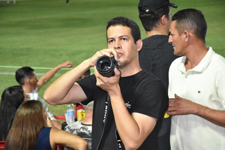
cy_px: 75
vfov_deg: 12.2
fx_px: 703
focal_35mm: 112
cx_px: 112
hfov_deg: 18.2
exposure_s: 1/100
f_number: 5.6
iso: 3200
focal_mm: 75
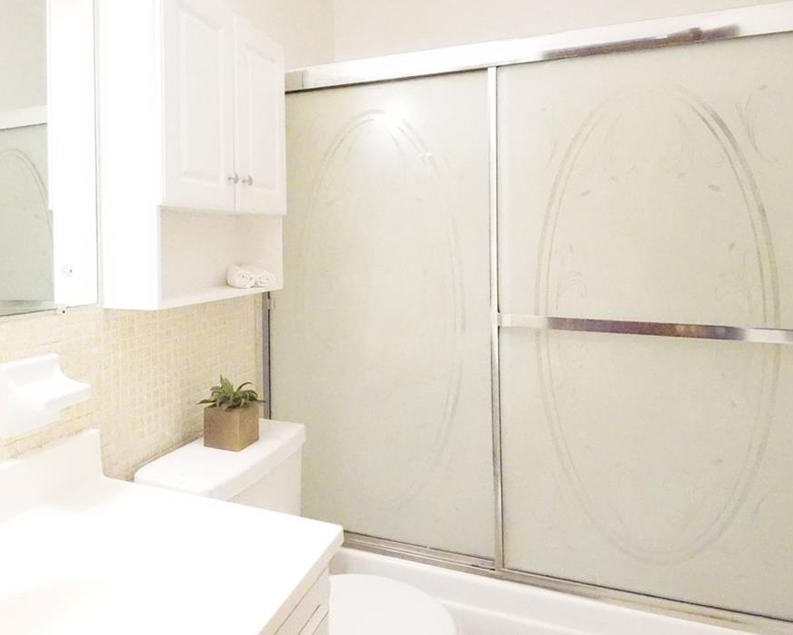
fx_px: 563
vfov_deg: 58.1
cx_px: 312
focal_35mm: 24
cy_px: 240
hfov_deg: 69.5
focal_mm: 14
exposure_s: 1/400
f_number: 8
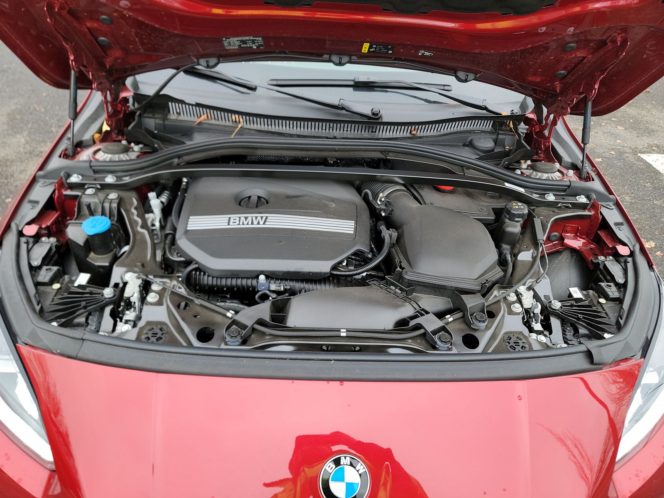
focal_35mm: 24
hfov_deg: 71.6
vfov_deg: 56.8
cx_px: 332
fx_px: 460
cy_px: 249
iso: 50
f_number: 1.8
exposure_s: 1/59
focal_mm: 6.7
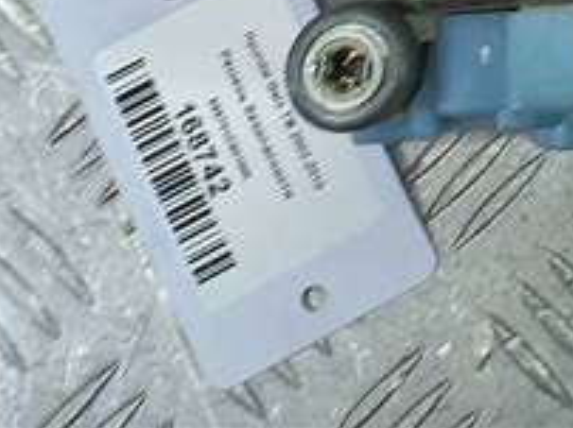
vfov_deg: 10.0
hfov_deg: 13.7
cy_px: -658
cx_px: 1061
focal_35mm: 127
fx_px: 2100
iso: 40
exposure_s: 1/50
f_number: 1.8
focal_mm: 4.6
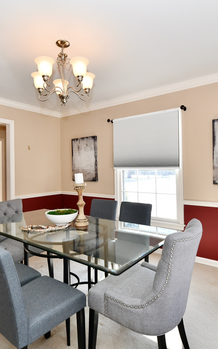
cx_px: 100
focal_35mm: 22
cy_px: 174
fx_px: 209
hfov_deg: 55.0
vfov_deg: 79.7
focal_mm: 14
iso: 640
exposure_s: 1/200
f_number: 7.1
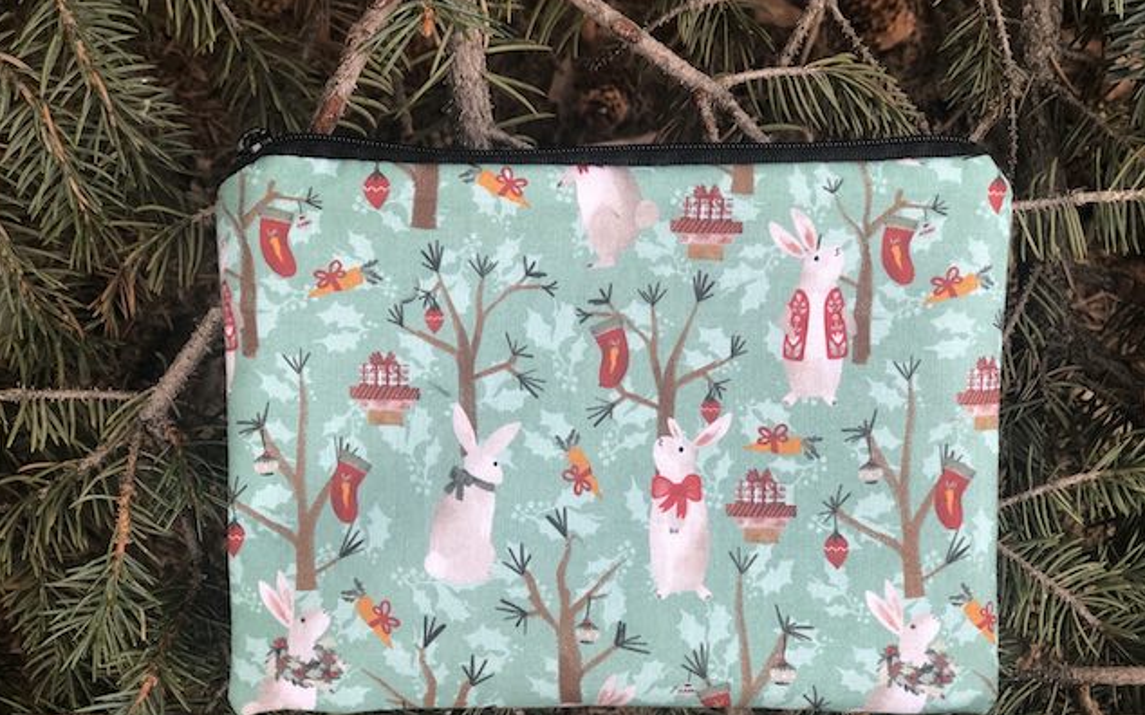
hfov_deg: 33.5
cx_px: 569
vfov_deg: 21.3
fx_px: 1903
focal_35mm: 61
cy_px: 417
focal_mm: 6.6
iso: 20
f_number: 2.8
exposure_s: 1/40
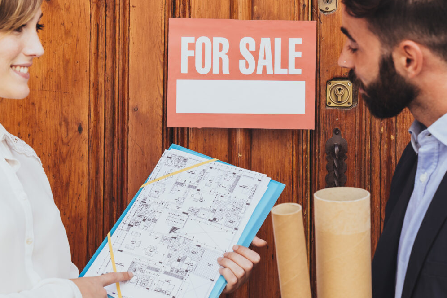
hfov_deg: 18.9
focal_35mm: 108
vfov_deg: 12.7
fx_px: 1341
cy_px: 105
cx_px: 207
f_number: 6.3
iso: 200
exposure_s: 1/160
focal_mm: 70
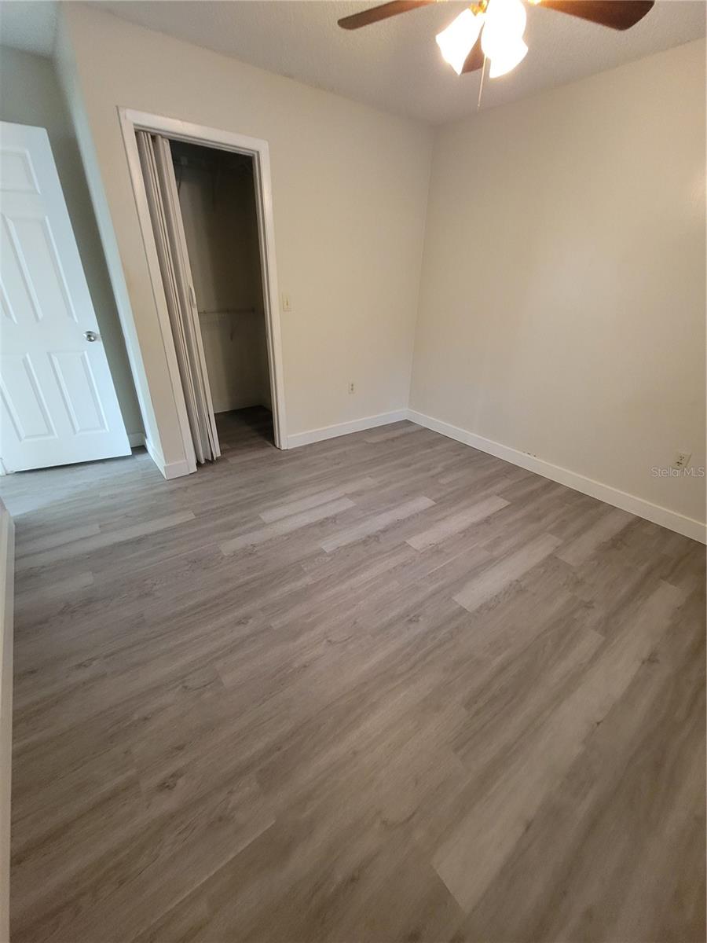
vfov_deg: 106.2
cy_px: 472
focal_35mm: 13
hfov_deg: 89.9
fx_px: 354
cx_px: 354
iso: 400
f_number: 2.2
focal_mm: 2.2
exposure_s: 1/60
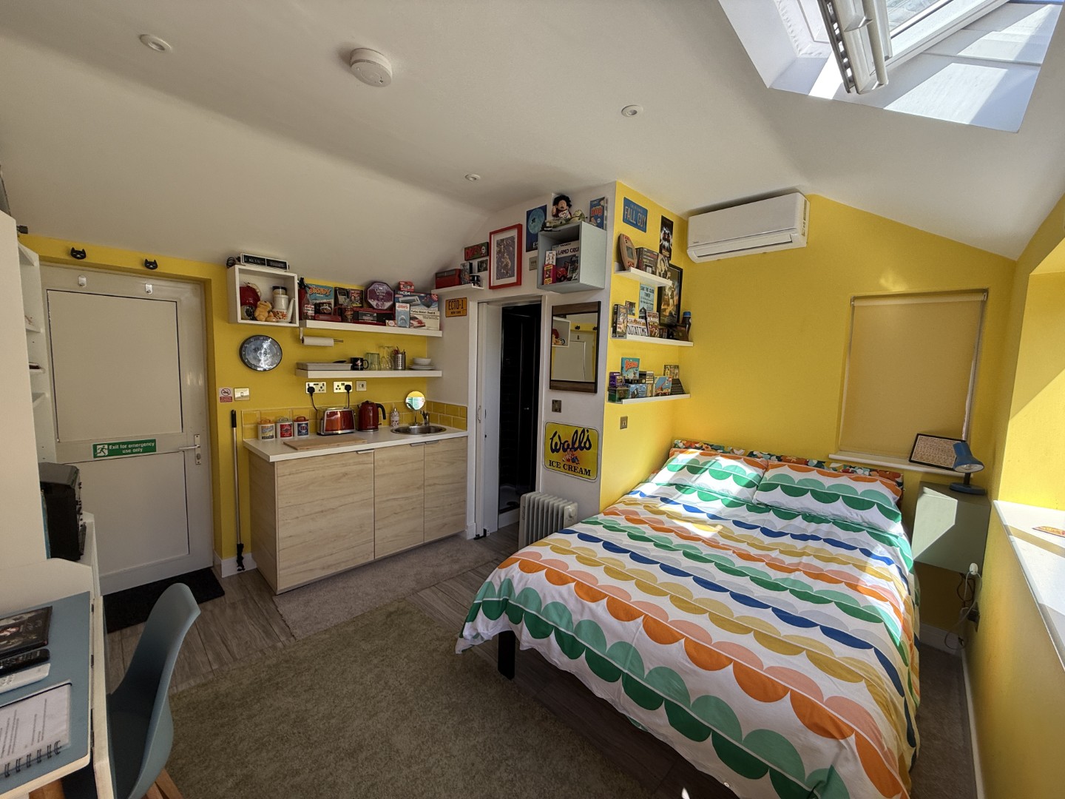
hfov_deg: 102.1
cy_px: 400
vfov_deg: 85.7
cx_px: 532
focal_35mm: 14
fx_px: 431
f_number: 2.2
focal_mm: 2.22
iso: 50
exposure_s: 1/193
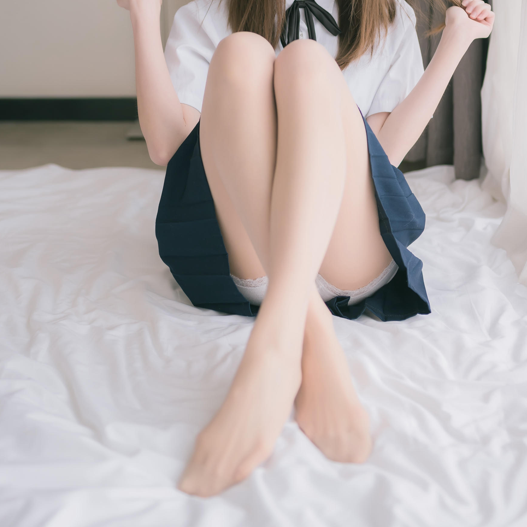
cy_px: 150
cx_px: 293
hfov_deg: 33.4
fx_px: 878
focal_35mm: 51
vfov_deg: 32.9
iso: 500
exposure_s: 1/160
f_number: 1.8
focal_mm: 35
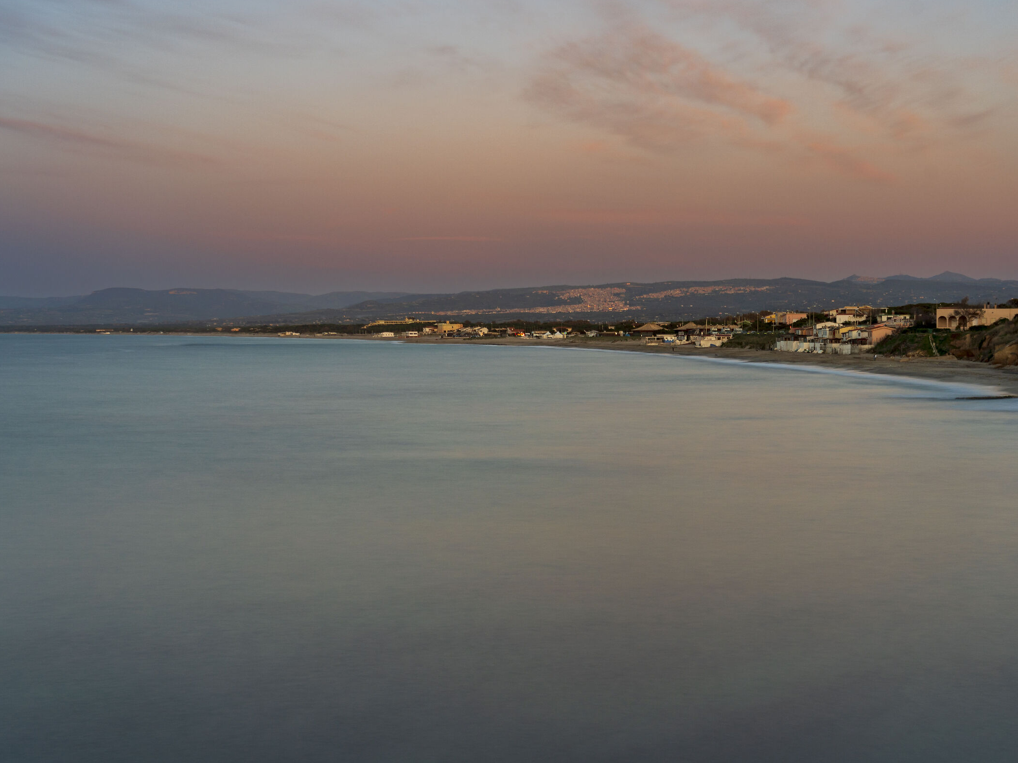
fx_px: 1588
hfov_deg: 35.5
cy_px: 386
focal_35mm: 54
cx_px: 571
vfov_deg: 27.0
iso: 100
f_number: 7.1
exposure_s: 25
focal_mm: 49
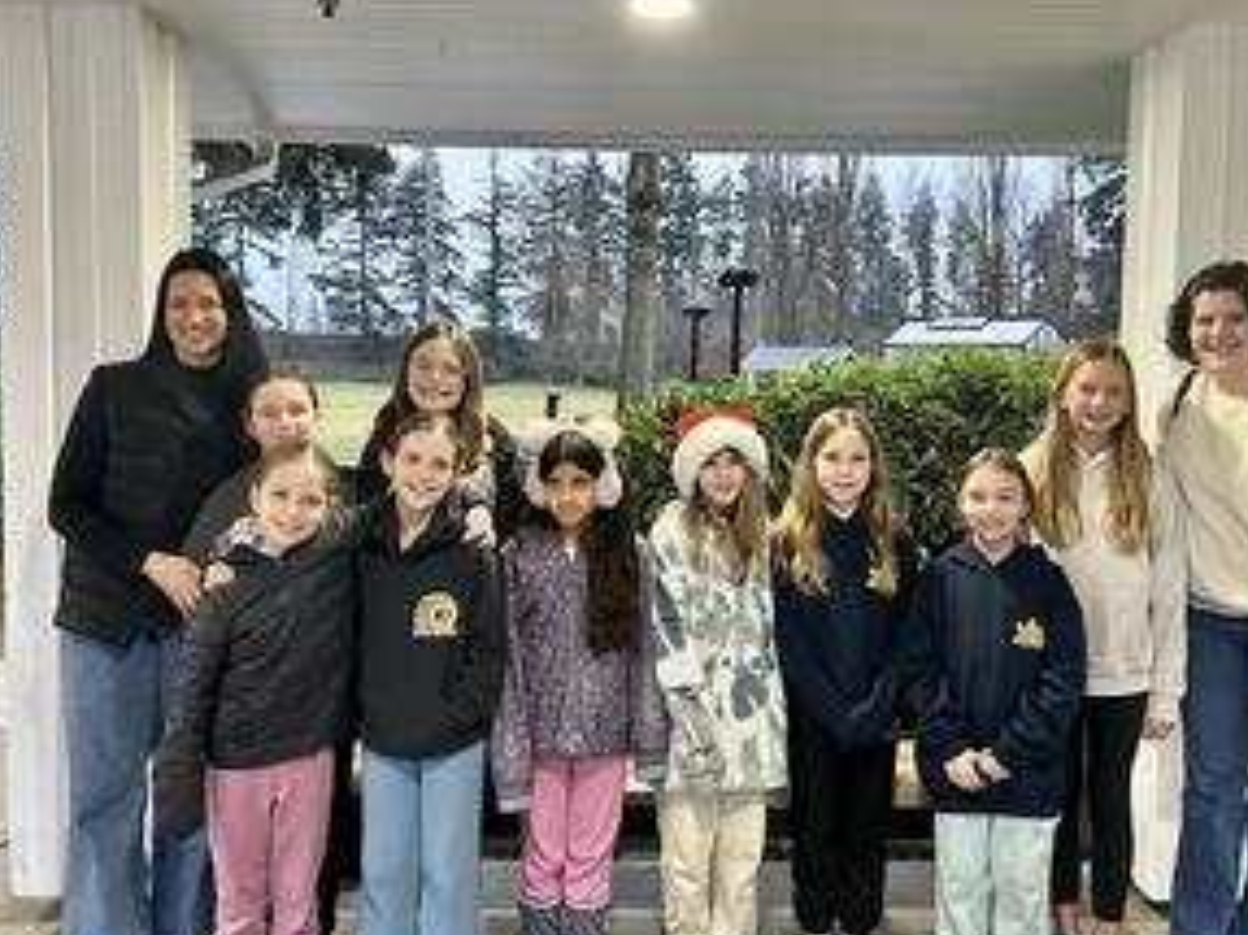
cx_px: 663
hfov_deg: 53.9
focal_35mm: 34
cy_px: 424
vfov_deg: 41.7
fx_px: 1225
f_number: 1.5
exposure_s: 1/60
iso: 400
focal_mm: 5.7
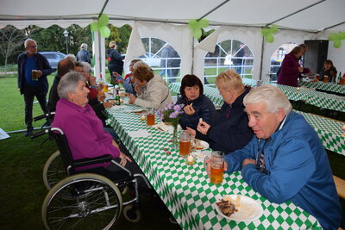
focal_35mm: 52
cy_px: 115
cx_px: 172
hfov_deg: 37.8
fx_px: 503
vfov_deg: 25.8
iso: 800
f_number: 4.5
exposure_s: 1/80
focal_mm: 35
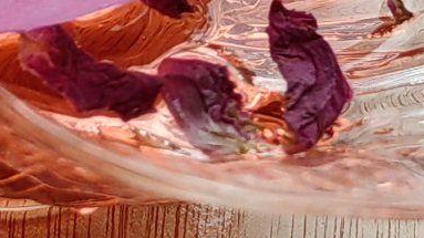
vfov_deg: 5.7
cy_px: 289
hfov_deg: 10.3
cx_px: 236
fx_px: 2360
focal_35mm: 210
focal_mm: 5.54
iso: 100
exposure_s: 1/100
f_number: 1.8
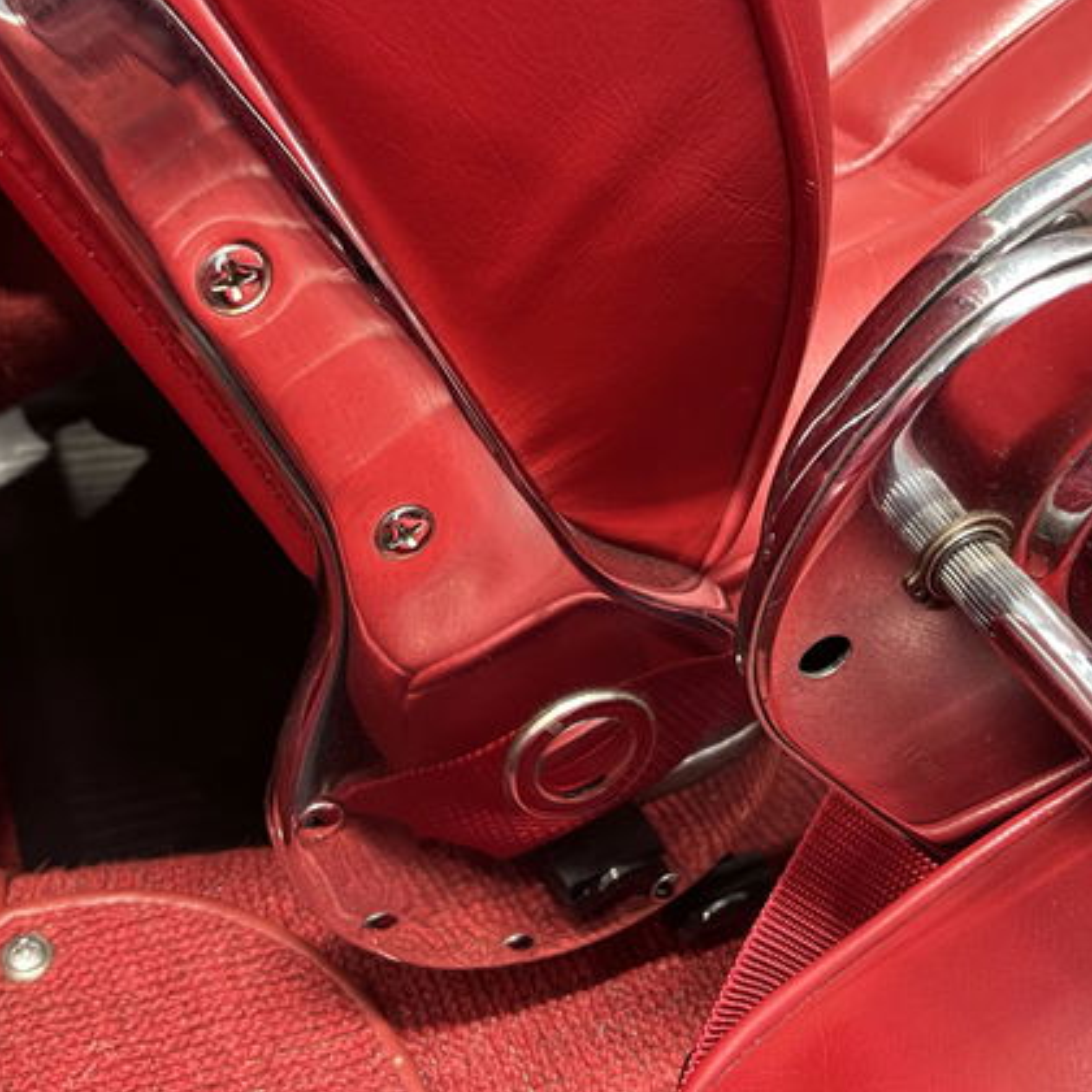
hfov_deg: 39.5
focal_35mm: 42
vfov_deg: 39.9
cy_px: 450
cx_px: 346
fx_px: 1499
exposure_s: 1/60
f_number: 1.6
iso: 400
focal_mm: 5.1
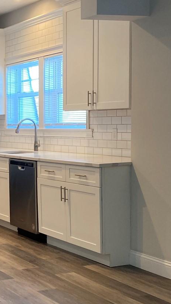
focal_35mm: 70
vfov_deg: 30.1
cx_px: -96
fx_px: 565
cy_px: 170
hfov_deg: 15.7
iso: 125
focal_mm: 4.25
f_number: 1.8
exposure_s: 1/60
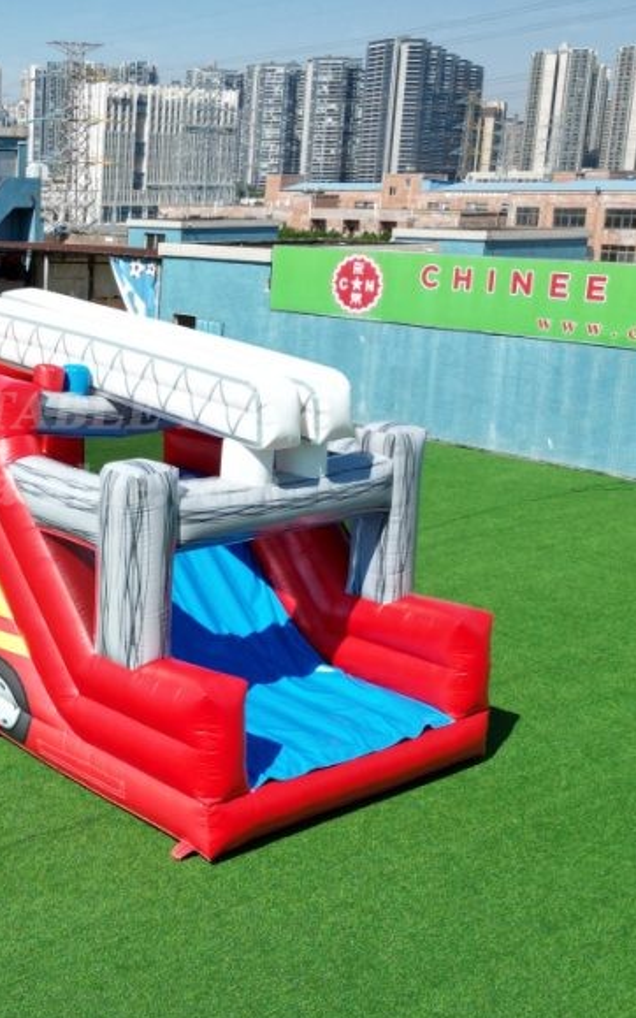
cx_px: -67
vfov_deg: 44.3
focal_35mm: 45
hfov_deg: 26.3
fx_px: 1248
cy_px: 448
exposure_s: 1/3200
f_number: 1.7
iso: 110
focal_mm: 6.72
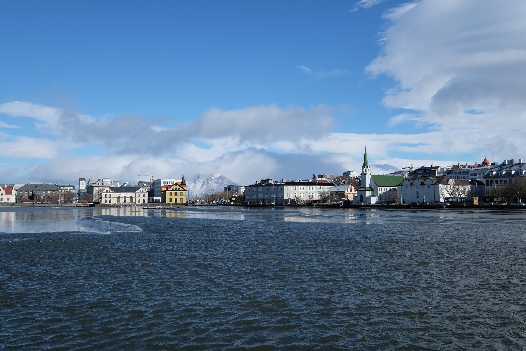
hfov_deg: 53.1
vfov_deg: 36.9
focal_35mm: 36
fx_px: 526
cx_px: 263
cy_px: 176
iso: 200
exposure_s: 1/420
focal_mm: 24
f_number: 10
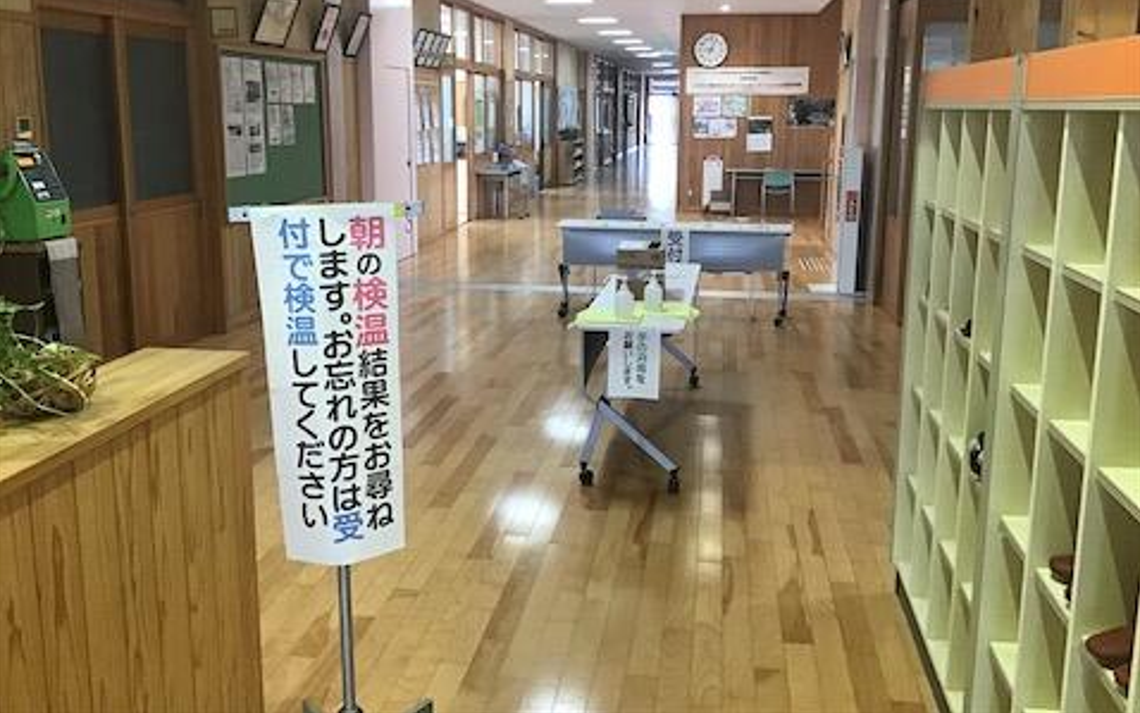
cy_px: 286
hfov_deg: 58.1
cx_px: 570
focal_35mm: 33
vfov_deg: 38.2
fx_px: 1026
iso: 125
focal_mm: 3.3
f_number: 2.4
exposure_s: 1/30
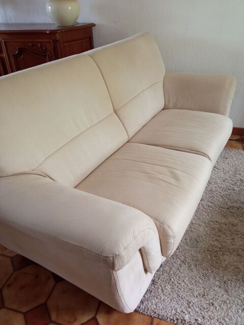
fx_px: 254
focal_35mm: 27
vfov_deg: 65.3
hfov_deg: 51.4
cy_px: 162
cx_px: 122
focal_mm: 3.79
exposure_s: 1/33.3
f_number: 2.2
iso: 185
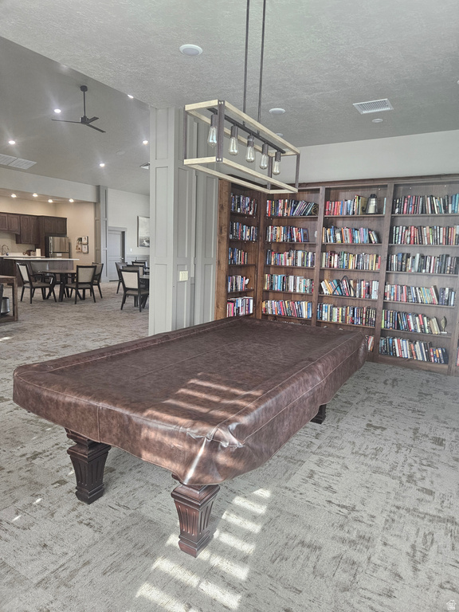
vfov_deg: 73.9
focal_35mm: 23
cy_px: 306
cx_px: 230
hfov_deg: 58.9
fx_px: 407
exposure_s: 1/120
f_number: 1.8
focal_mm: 5.4
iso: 250
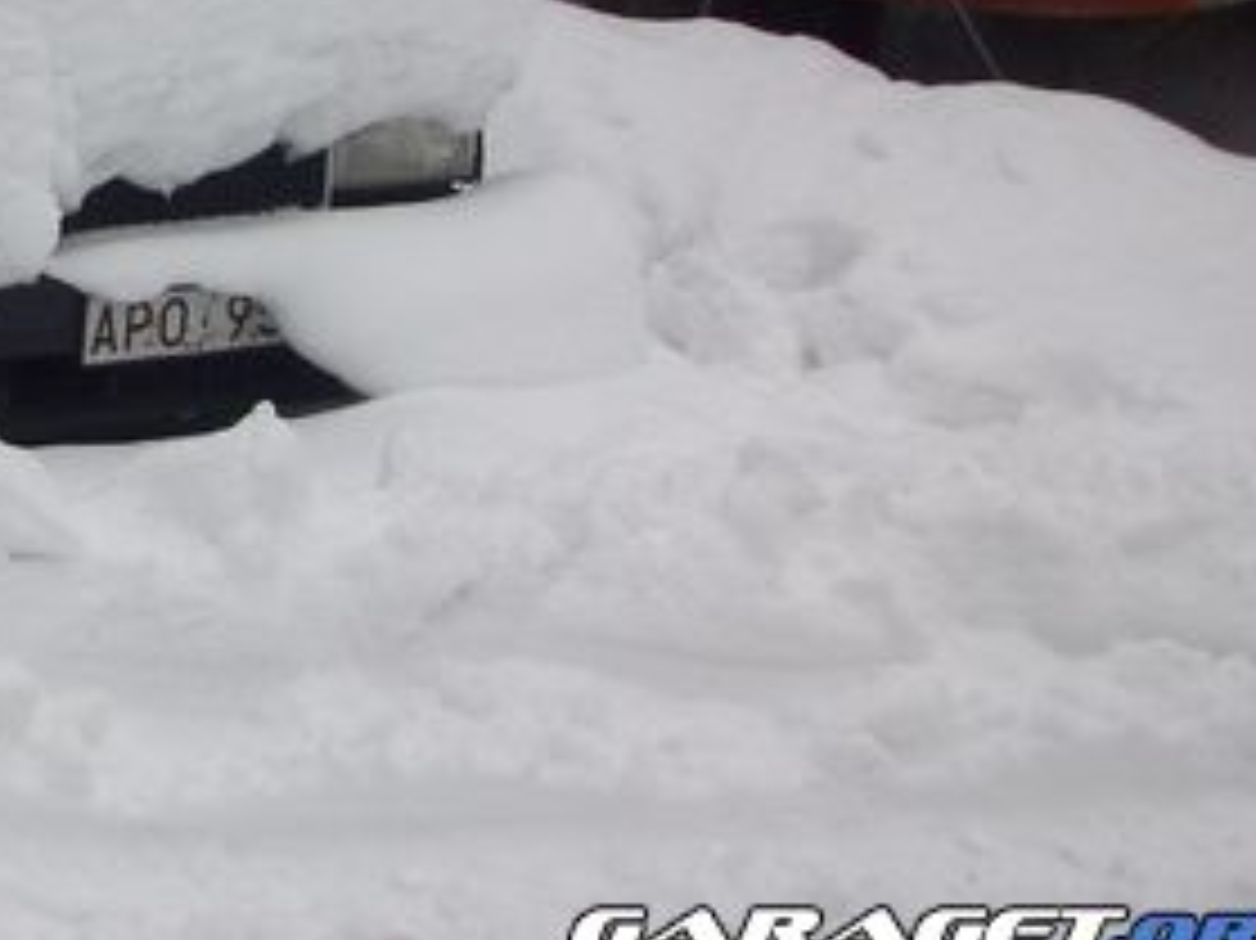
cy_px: -103
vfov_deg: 18.2
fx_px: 2829
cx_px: -99
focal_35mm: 78
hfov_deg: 23.6
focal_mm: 5.7
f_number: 2.8
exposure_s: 1/293
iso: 80
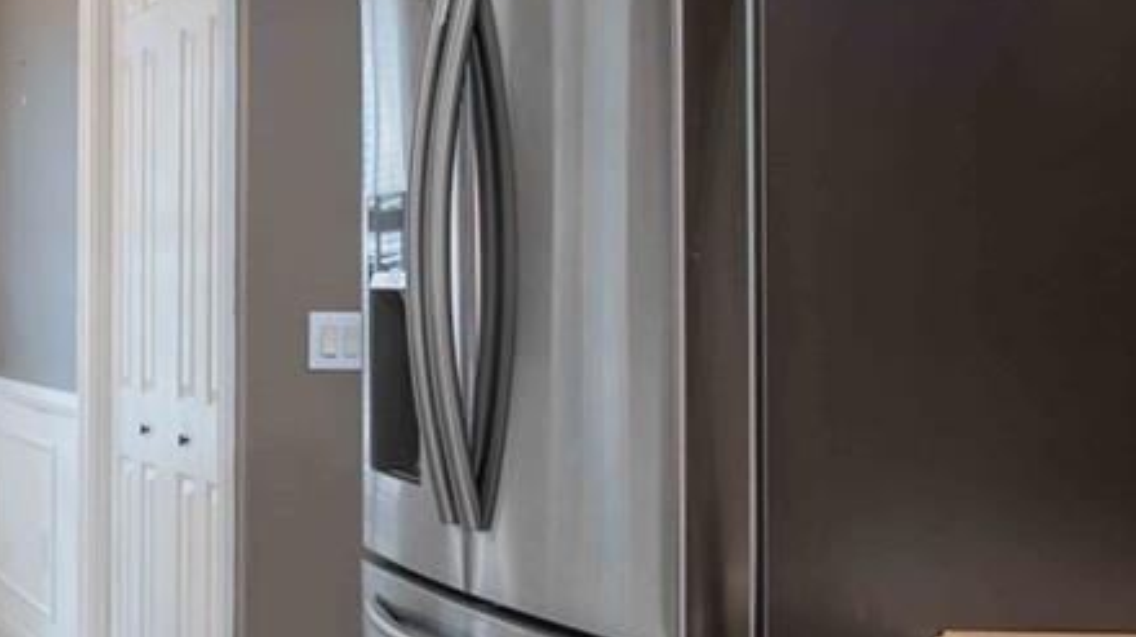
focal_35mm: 61
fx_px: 1837
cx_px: -553
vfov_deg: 19.7
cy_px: 328
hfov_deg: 25.9
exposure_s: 1/13
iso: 200
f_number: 8
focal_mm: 16
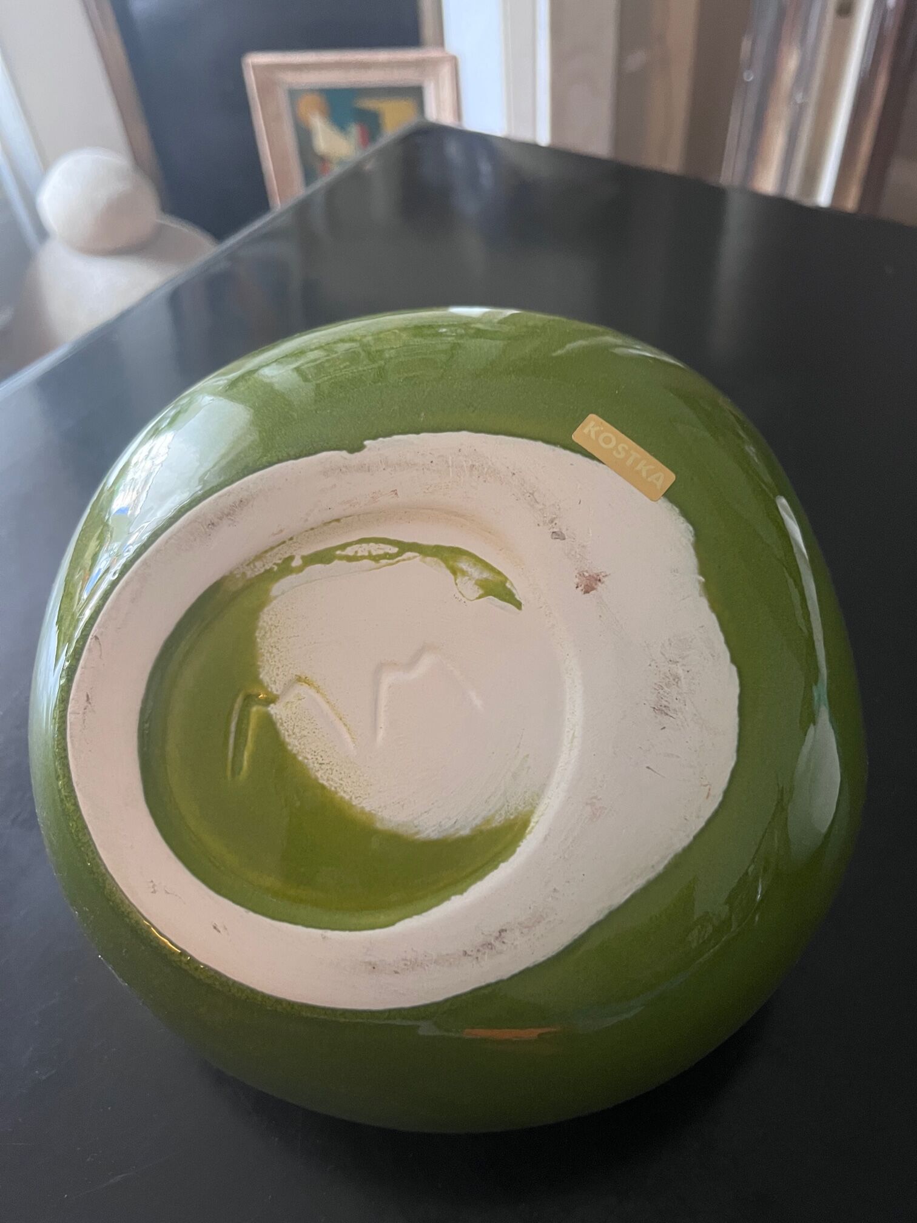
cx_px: 458
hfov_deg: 53.1
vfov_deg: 67.3
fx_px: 918
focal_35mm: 26
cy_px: 612
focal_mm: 5.1
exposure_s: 1/33
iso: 500
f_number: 1.6
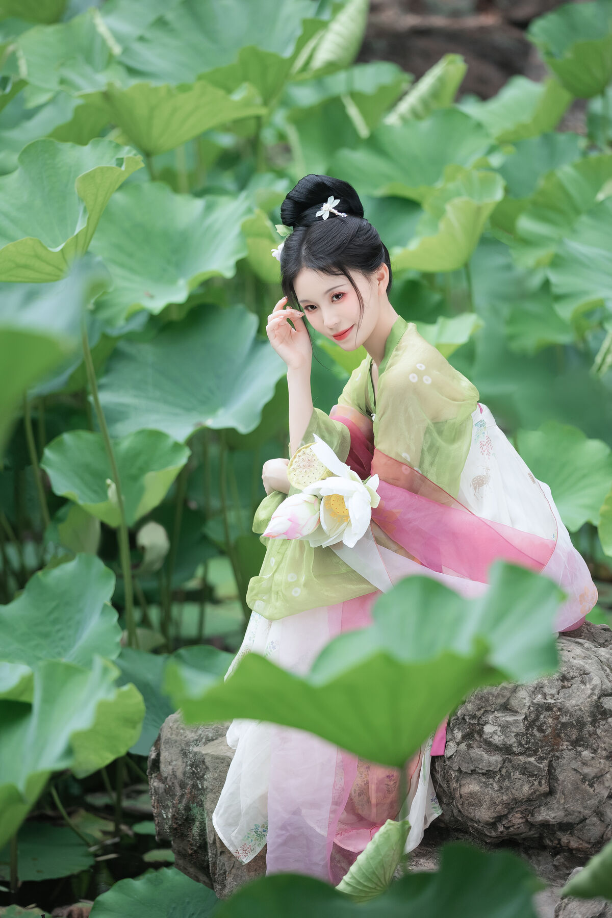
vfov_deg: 14.7
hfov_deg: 9.8
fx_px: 3570
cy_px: 459
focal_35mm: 140
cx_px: 306
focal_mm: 140
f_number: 2.8
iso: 320
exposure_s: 1/640
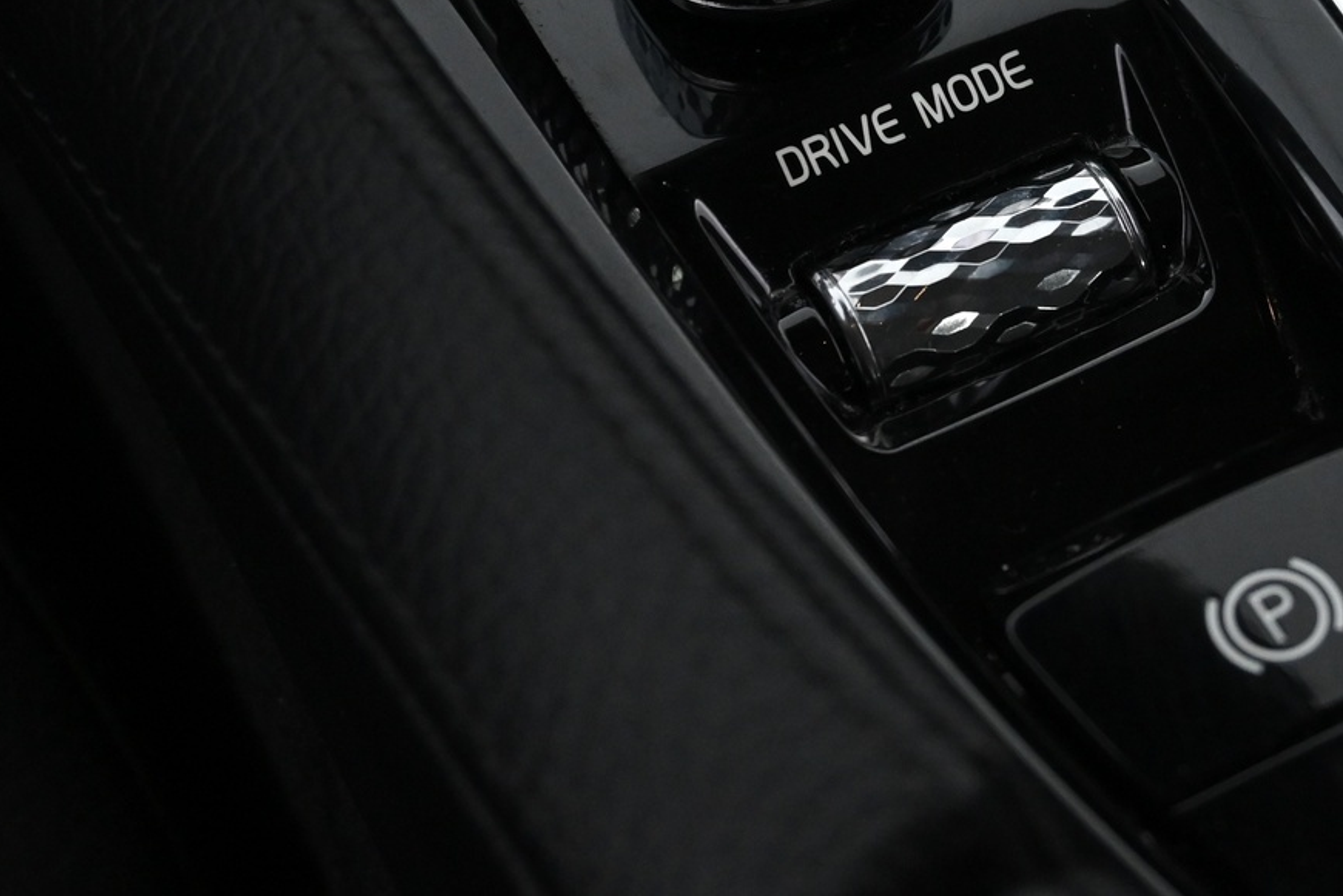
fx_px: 3019
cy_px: 347
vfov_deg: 16.9
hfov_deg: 24.6
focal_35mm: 81
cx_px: 1090
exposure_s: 1/50
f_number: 4.8
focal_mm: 29
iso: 2200
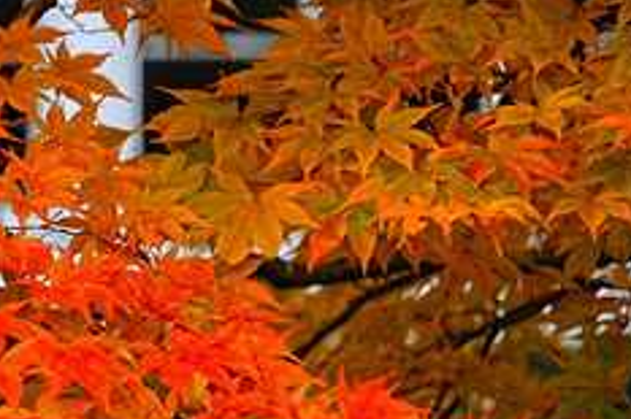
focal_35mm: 665
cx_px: -306
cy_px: 307
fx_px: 11647
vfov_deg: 2.1
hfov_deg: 3.1
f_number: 6.3
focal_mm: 194
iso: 320
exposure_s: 1/200
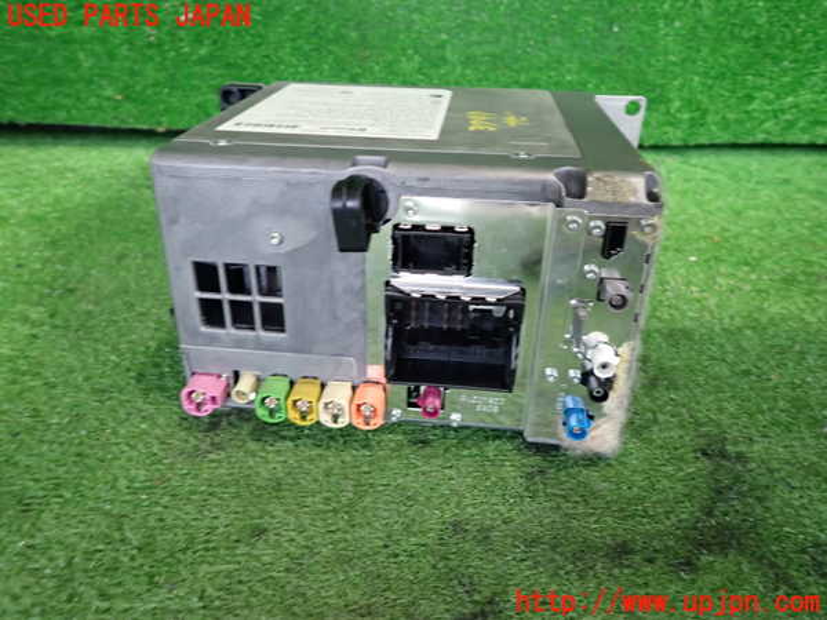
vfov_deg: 54.9
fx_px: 597
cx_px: 414
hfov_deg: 69.4
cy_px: 310
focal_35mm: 25
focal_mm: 4.5
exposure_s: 1/30
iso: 500
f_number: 2
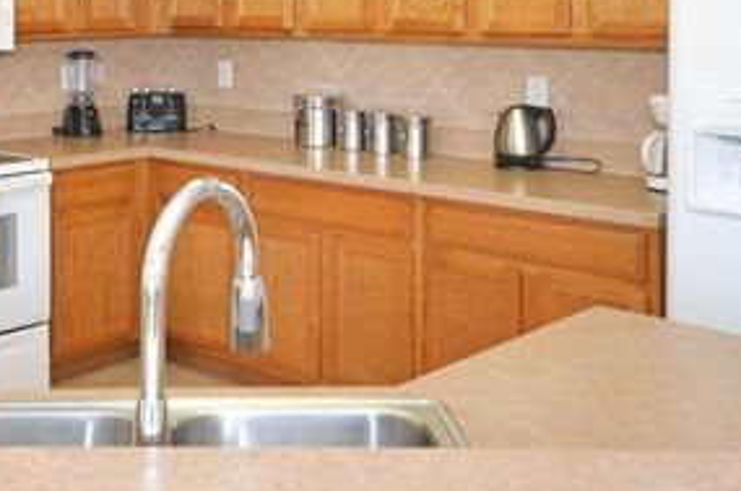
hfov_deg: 37.2
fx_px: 1069
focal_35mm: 52
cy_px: 12
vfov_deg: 24.8
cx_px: 178
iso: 1100
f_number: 4.8
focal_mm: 14
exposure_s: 1/60
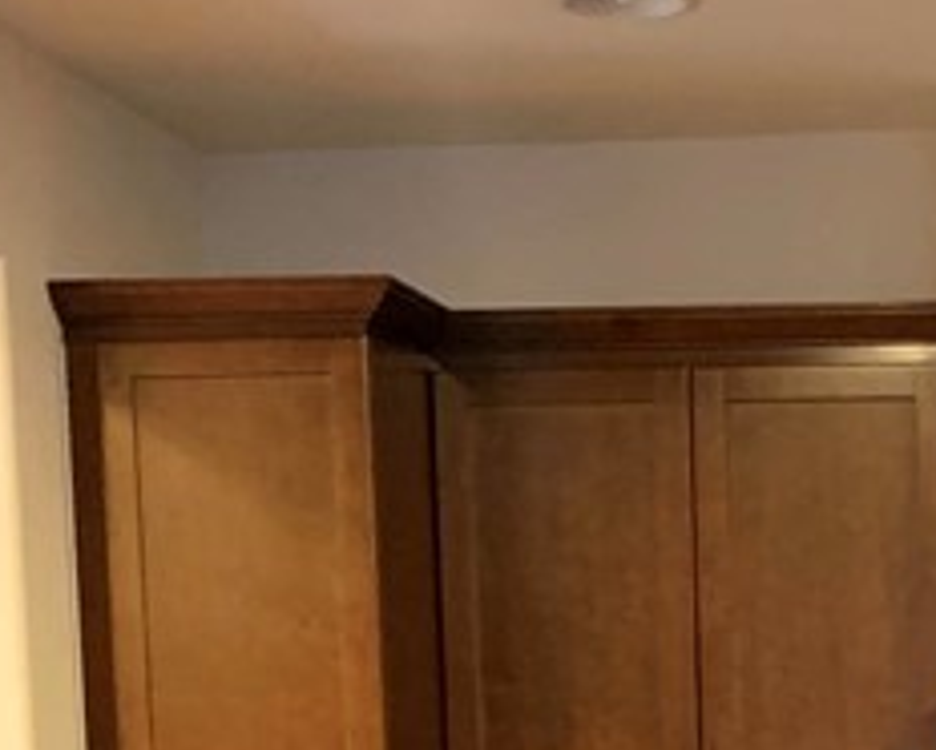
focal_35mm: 112
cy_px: 1278
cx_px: 1105
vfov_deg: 12.7
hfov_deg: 16.5
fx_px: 3105
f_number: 1.8
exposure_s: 1/40
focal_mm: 4.25
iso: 400
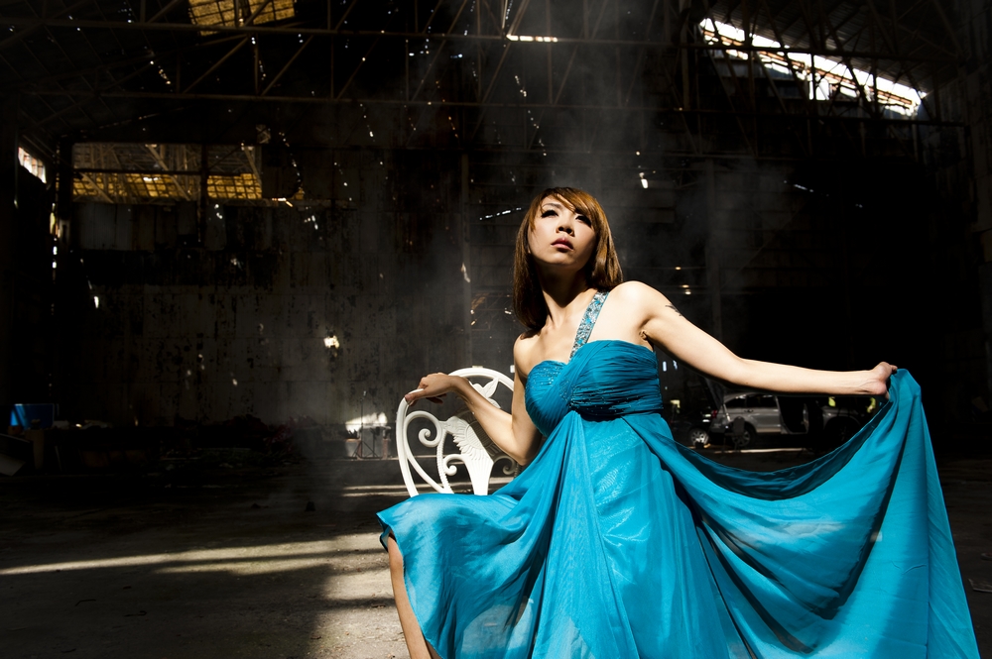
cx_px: 496
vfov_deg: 41.0
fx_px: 881
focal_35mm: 32
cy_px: 330
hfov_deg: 58.8
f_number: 8
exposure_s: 1/125
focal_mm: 32
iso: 200
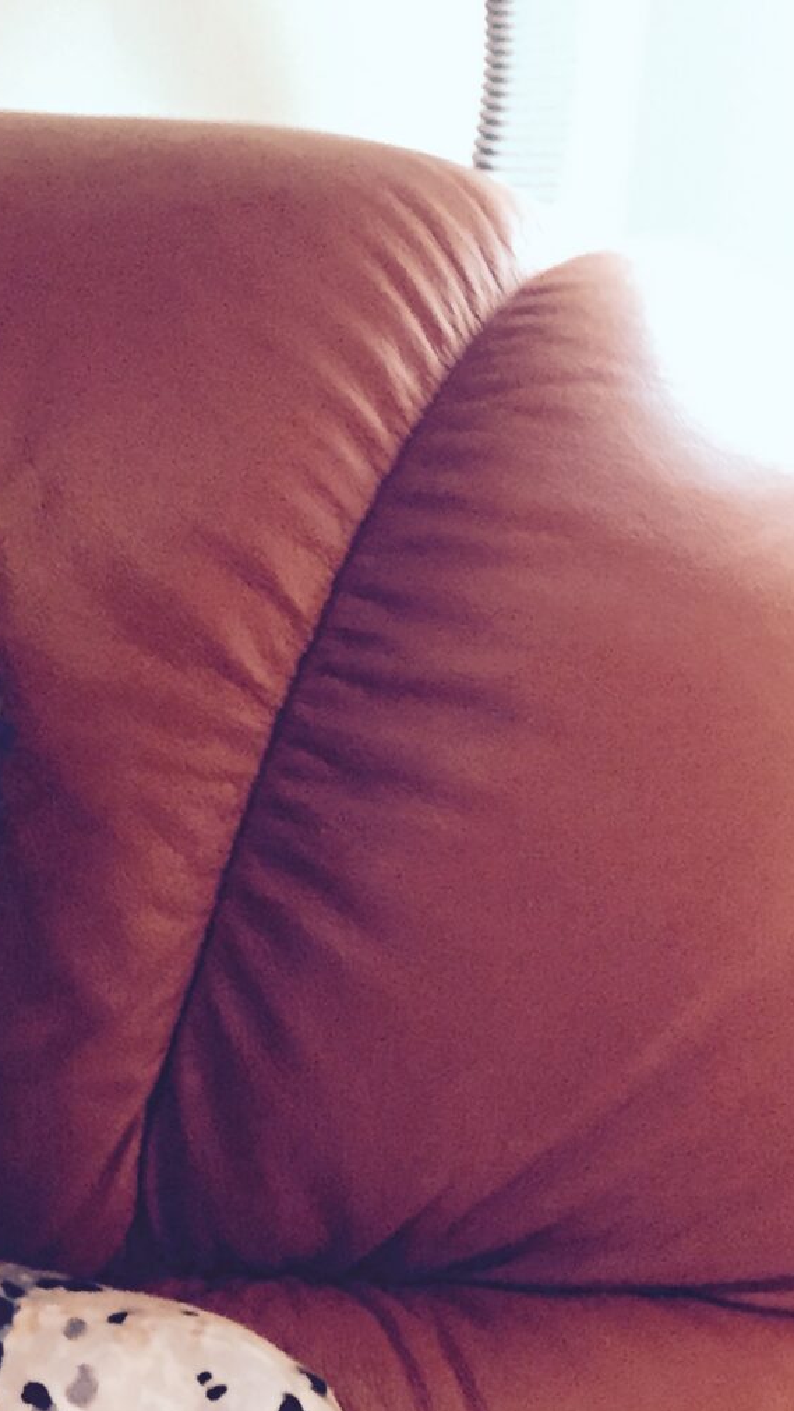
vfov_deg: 25.2
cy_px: 1418
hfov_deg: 14.2
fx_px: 2993
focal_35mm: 80
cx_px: -354
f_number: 2.2
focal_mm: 4.15
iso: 250
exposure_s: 1/20
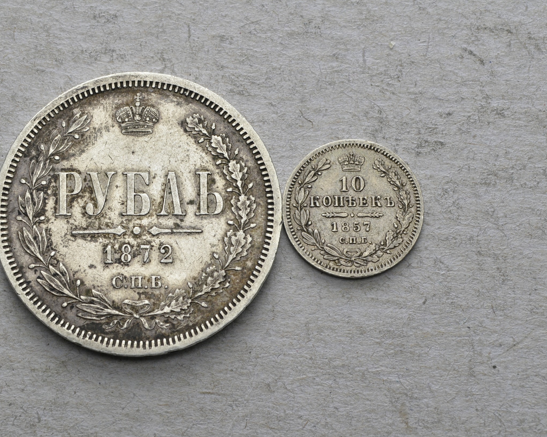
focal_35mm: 94
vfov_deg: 16.4
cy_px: 218
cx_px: 227
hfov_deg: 20.5
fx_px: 1515
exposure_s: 1/250
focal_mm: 55
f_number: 14
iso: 400
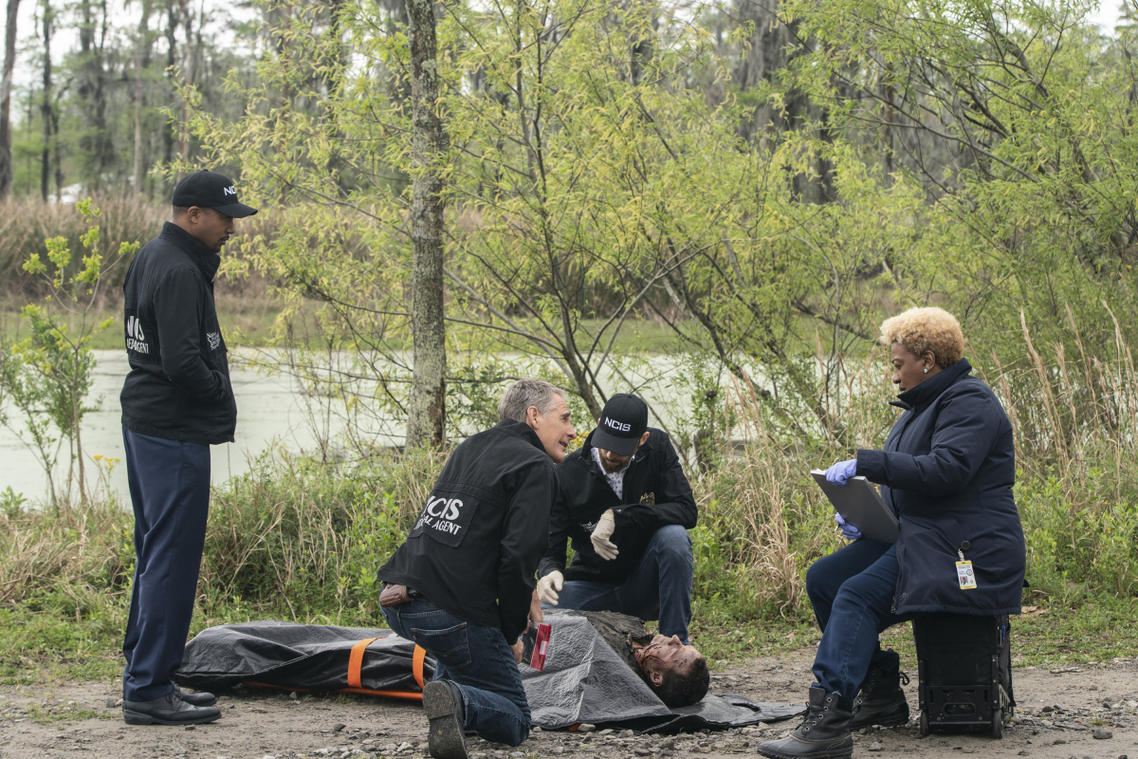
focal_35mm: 88
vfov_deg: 15.5
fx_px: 2782
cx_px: 569
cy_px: 380
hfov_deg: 23.1
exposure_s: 1/200
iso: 250
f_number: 7.1
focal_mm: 88
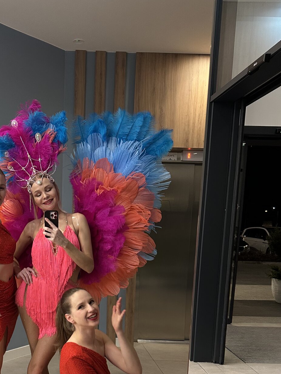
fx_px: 422
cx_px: 62
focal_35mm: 39
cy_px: 291
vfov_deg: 45.8
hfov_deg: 35.8
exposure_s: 1/50
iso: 250
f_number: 1.78
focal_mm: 6.86
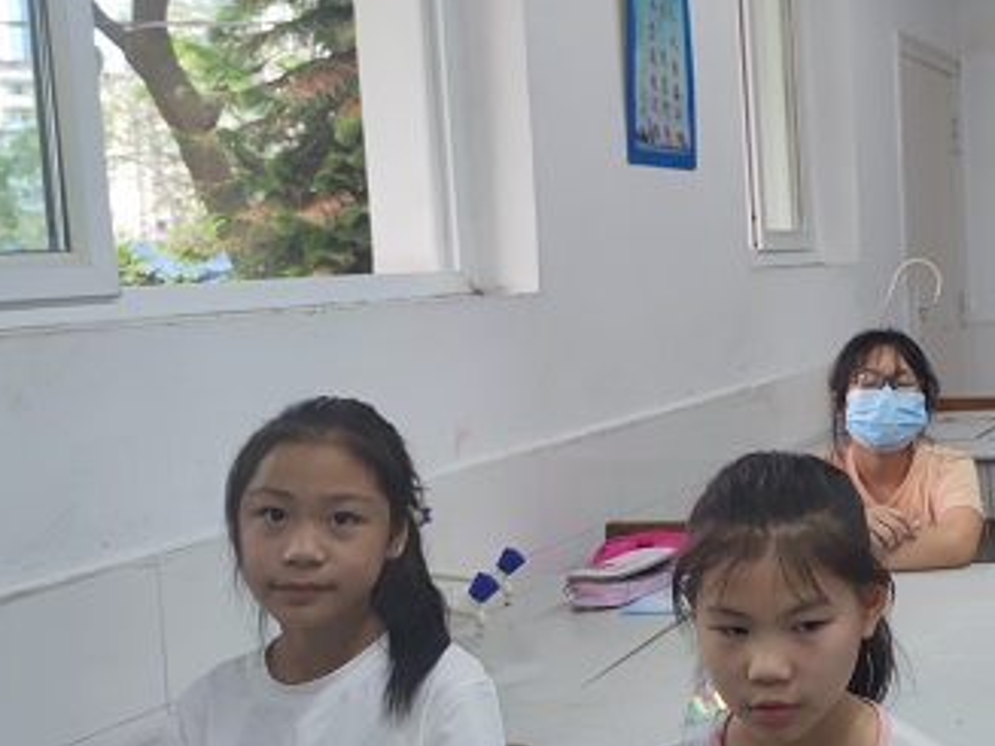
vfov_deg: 32.8
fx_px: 1264
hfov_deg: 40.6
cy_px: 317
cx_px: 837
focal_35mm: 44
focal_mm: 6.72
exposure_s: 1/100
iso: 147
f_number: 1.69
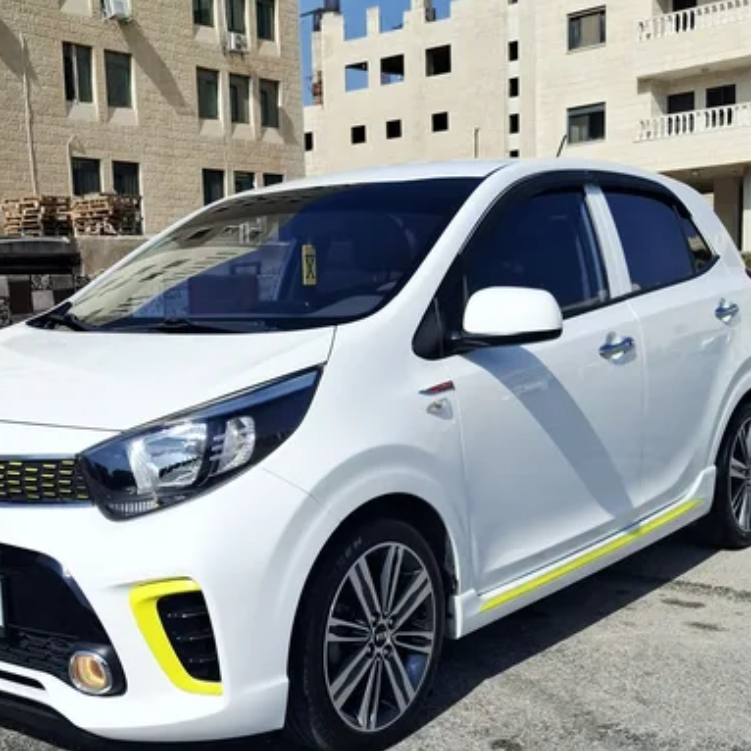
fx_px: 835
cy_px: 447
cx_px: 263
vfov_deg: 48.2
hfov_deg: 47.8
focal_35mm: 34
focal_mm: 5.54
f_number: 1.8
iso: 50
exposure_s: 1/3333
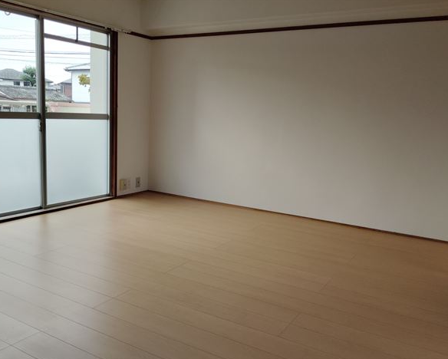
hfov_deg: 57.1
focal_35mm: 31
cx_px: 210
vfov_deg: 47.2
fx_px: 411
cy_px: 180
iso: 50
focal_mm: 4.25
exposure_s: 1/376
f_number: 1.8
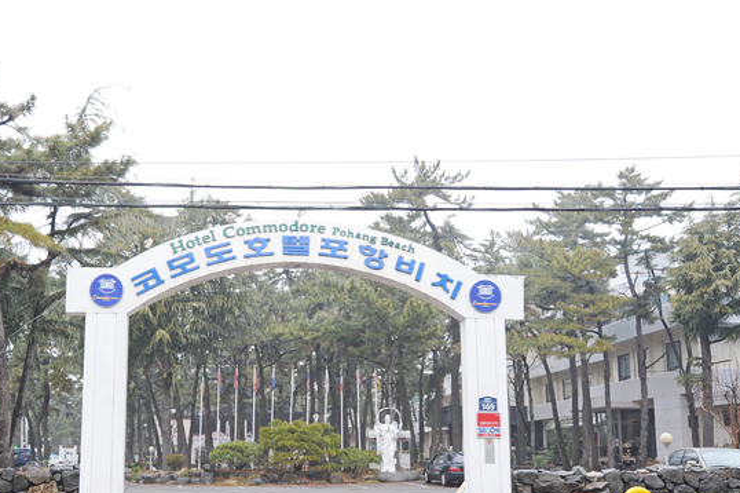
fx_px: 534
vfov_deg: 48.9
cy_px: 313
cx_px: 273
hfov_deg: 68.2
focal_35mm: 26
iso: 800
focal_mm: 20
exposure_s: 1/80
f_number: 8
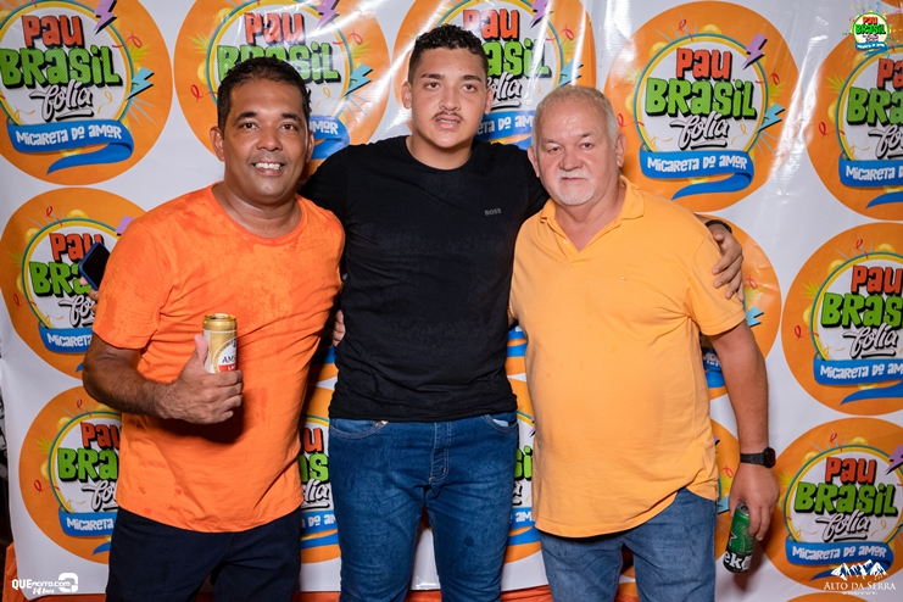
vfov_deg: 36.9
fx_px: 903
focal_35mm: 36
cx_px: 452
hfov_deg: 53.1
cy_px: 301
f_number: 2.8
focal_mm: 24
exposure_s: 1/160
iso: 2500
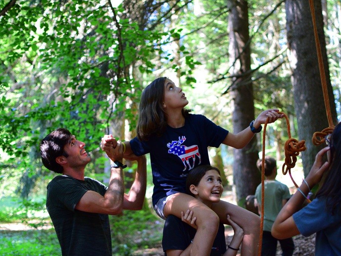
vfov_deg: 25.4
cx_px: 180
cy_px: 129
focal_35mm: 58
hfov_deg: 33.5
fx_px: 567
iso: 1000
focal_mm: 35
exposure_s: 1/320
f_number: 1.8
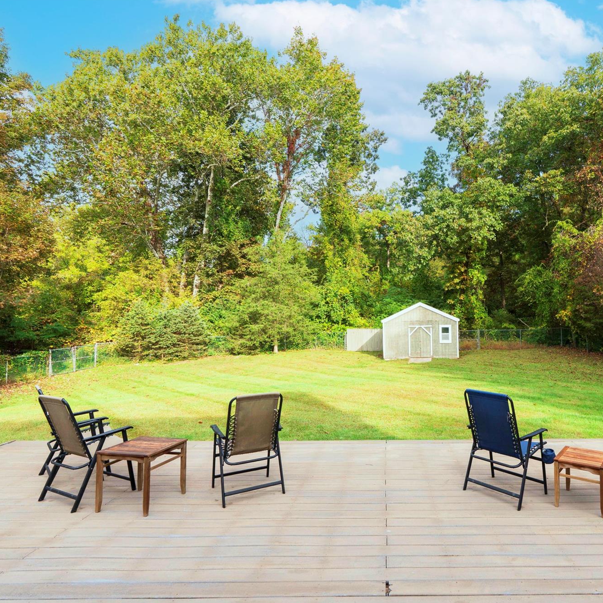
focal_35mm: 21
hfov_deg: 70.5
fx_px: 414
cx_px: 391
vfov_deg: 72.1
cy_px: 304
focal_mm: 16
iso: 400
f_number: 9
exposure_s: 1/100
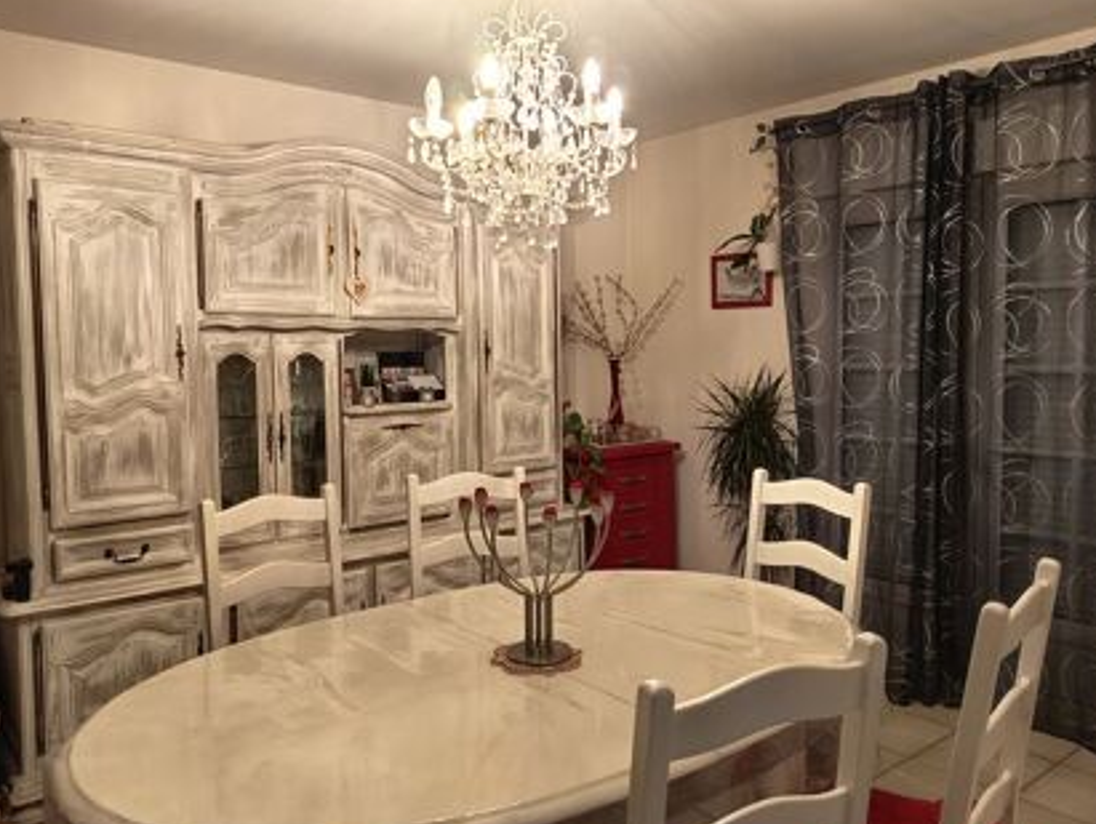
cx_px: 539
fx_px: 887
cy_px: 405
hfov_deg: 63.4
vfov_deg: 49.8
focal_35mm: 28
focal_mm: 5.24
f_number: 1.7
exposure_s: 1/25
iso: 829
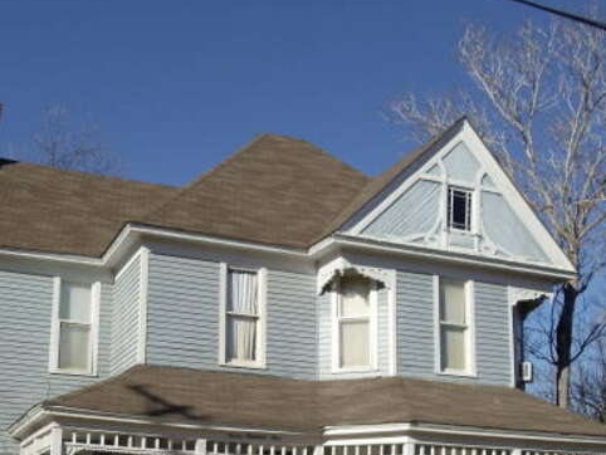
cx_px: 282
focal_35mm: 73
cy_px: 368
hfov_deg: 26.7
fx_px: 1279
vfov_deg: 20.0
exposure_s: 1/320
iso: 80
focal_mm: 6
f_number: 7.1
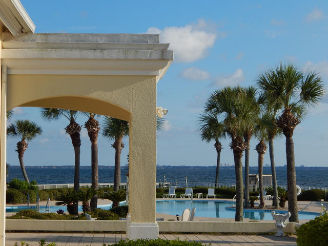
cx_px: 164
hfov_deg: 23.0
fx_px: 805
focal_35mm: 85
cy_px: 123
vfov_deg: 17.4
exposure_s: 1/1000
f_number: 4.3
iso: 125
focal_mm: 15.3
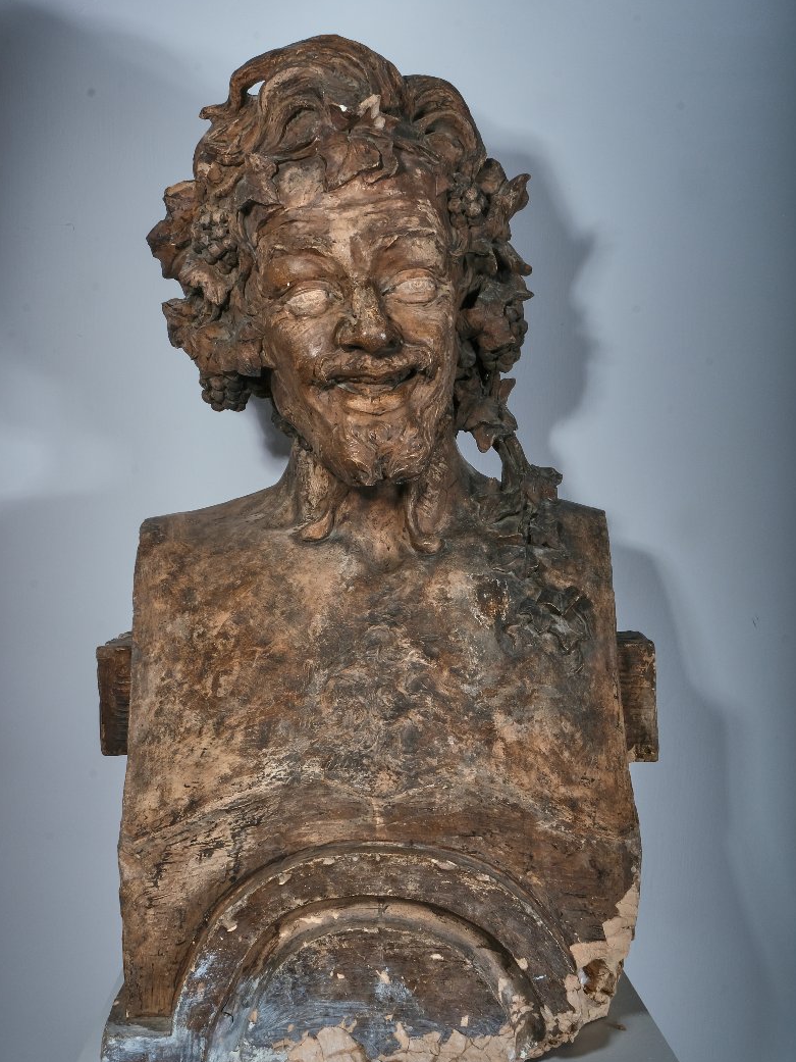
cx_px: 403
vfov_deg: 45.8
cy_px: 535
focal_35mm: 41
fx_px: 1257
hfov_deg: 35.1
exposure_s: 1/250
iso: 320
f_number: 22
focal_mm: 24.7
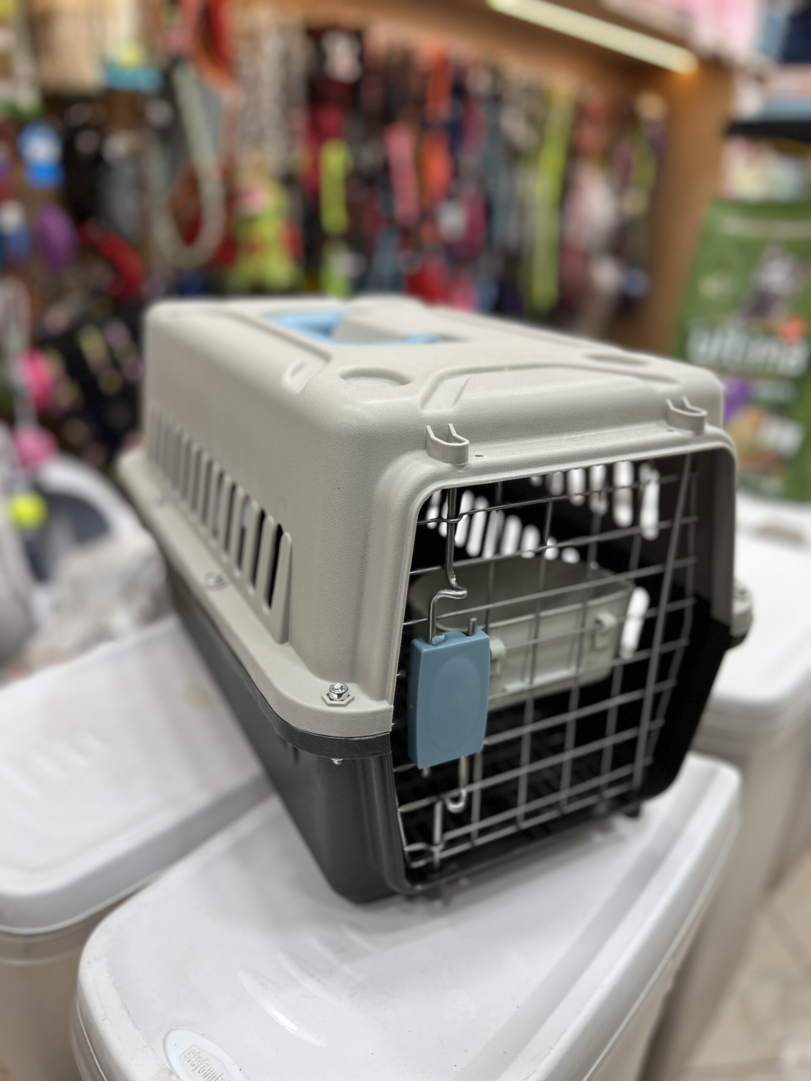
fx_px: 812
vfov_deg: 67.3
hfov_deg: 53.1
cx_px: 406
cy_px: 540
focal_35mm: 26
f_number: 1.5
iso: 40
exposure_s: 1/100
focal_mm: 5.7
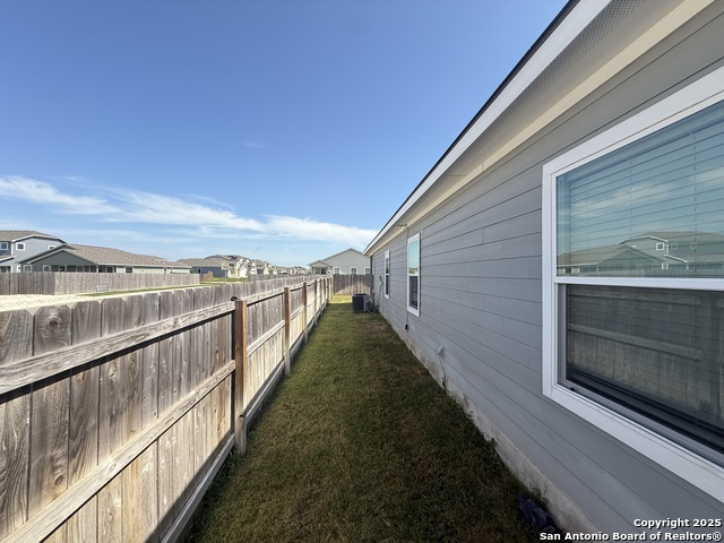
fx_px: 293
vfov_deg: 85.7
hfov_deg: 102.1
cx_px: 362
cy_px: 272
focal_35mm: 14
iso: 50
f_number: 2.2
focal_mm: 2.22
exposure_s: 1/1497
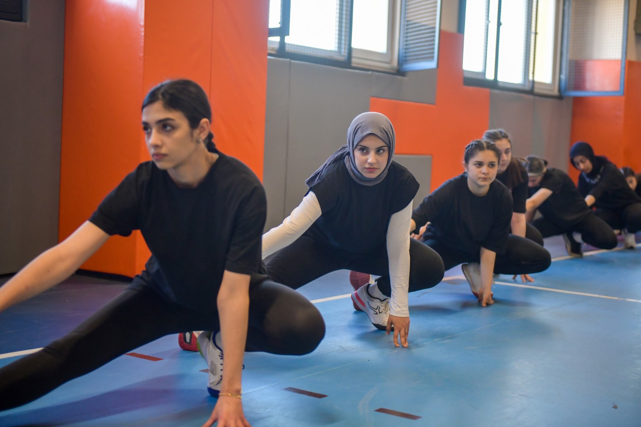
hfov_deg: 34.5
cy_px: 214
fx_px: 1033
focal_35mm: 58
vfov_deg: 23.4
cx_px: 320
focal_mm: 58
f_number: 2.8
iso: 1250
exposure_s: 1/400
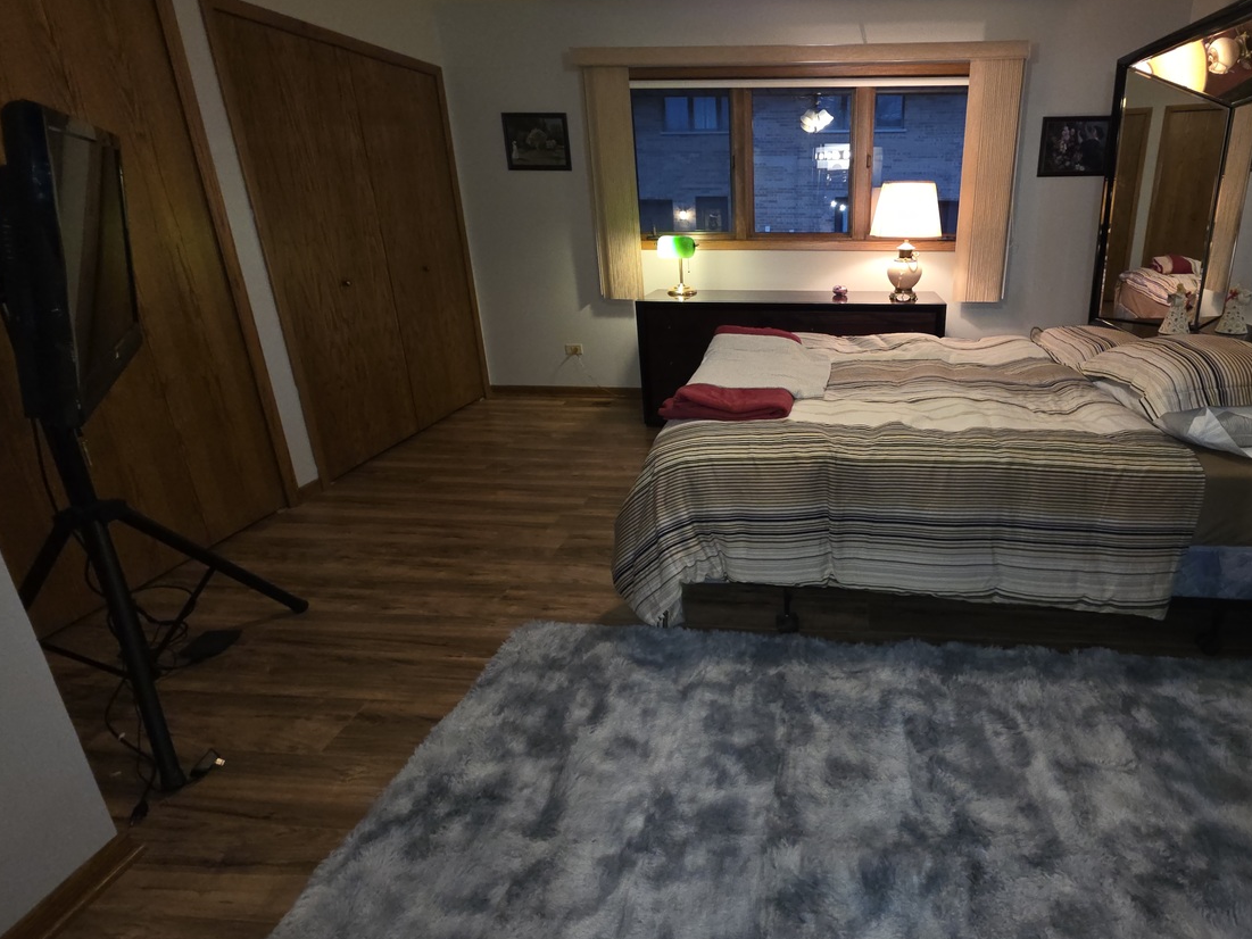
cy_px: 424
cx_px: 791
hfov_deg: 89.0
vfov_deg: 74.5
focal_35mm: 17
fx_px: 615
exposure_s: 1/60
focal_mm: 2.2
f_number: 1.9
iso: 200
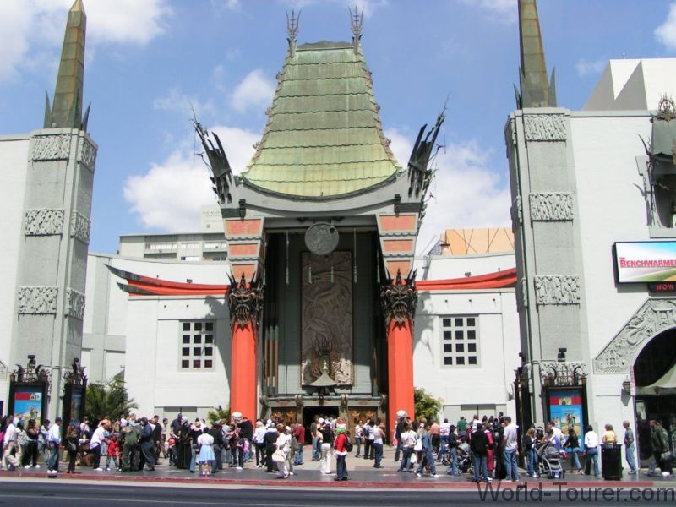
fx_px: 742
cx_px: 338
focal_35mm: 38
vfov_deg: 37.7
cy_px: 254
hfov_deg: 49.0
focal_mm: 5.8
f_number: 5.6
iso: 50
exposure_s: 1/500
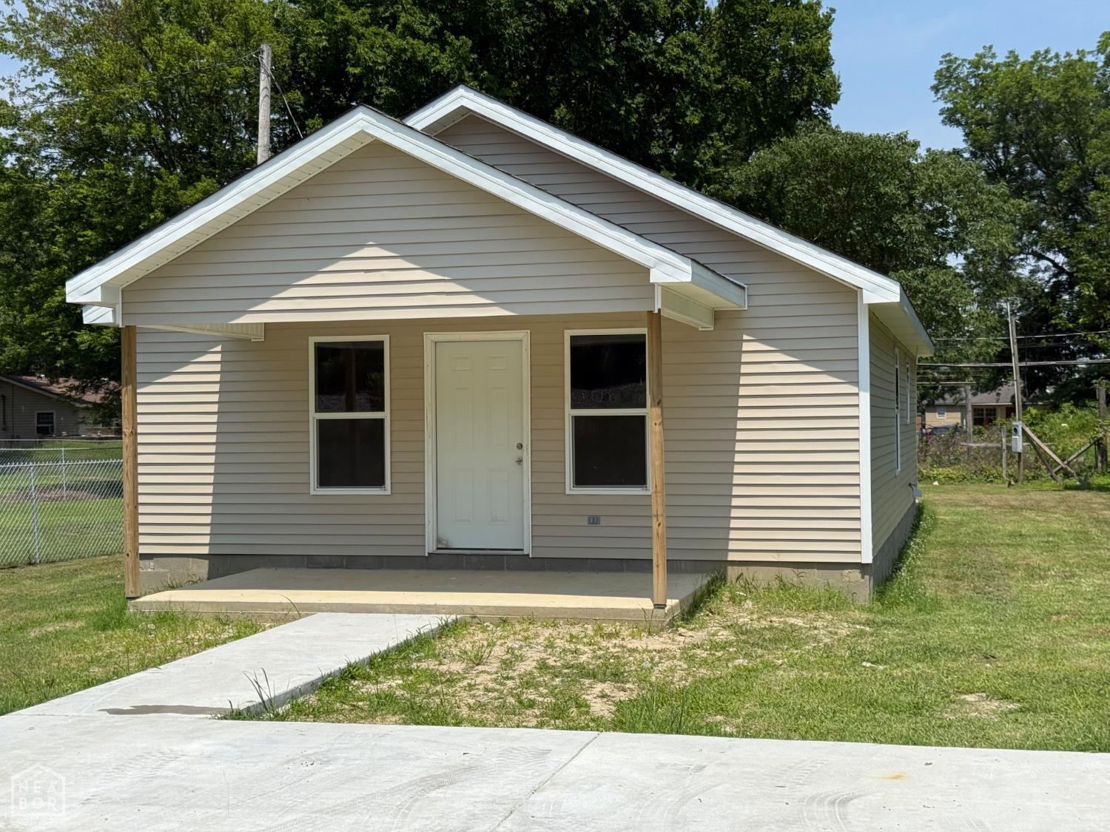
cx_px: 555
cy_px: 416
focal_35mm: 48
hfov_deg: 39.7
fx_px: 1539
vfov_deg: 30.3
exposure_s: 1/6024
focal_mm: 6.76
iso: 64
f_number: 1.78
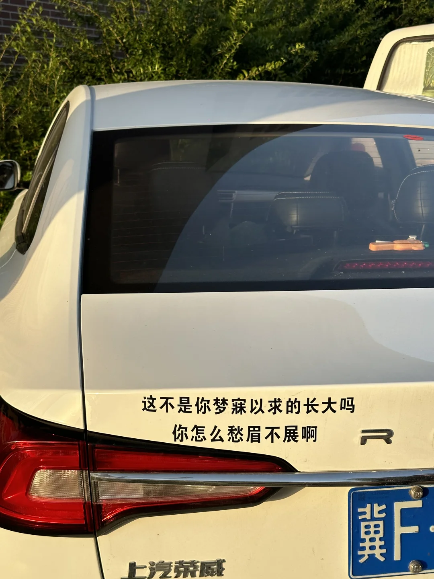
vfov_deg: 39.7
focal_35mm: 48
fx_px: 802
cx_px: 217
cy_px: 290
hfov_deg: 30.3
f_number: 1.78
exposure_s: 1/1880
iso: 64
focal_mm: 6.86
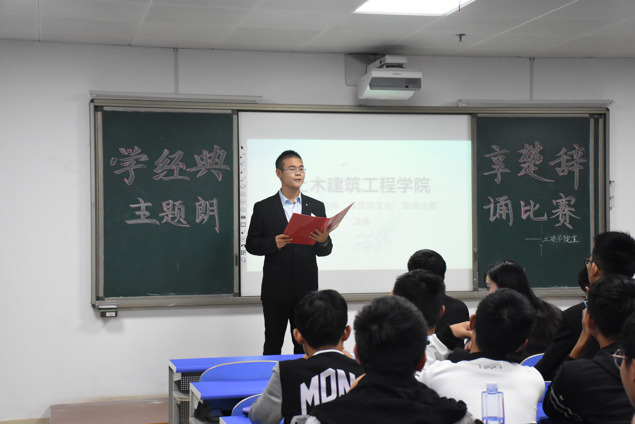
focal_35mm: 63
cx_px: 318
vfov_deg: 21.6
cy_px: 212
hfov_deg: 31.9
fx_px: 1111
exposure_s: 1/125
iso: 4000
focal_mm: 42
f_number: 5.6
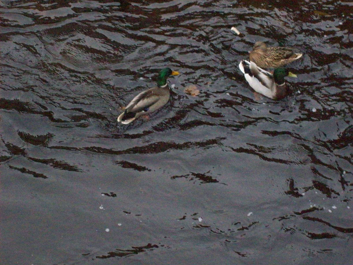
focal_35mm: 108
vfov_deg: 13.7
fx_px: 1101
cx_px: 176
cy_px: 132
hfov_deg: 18.2
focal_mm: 18
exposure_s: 1/257
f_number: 4.8
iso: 800
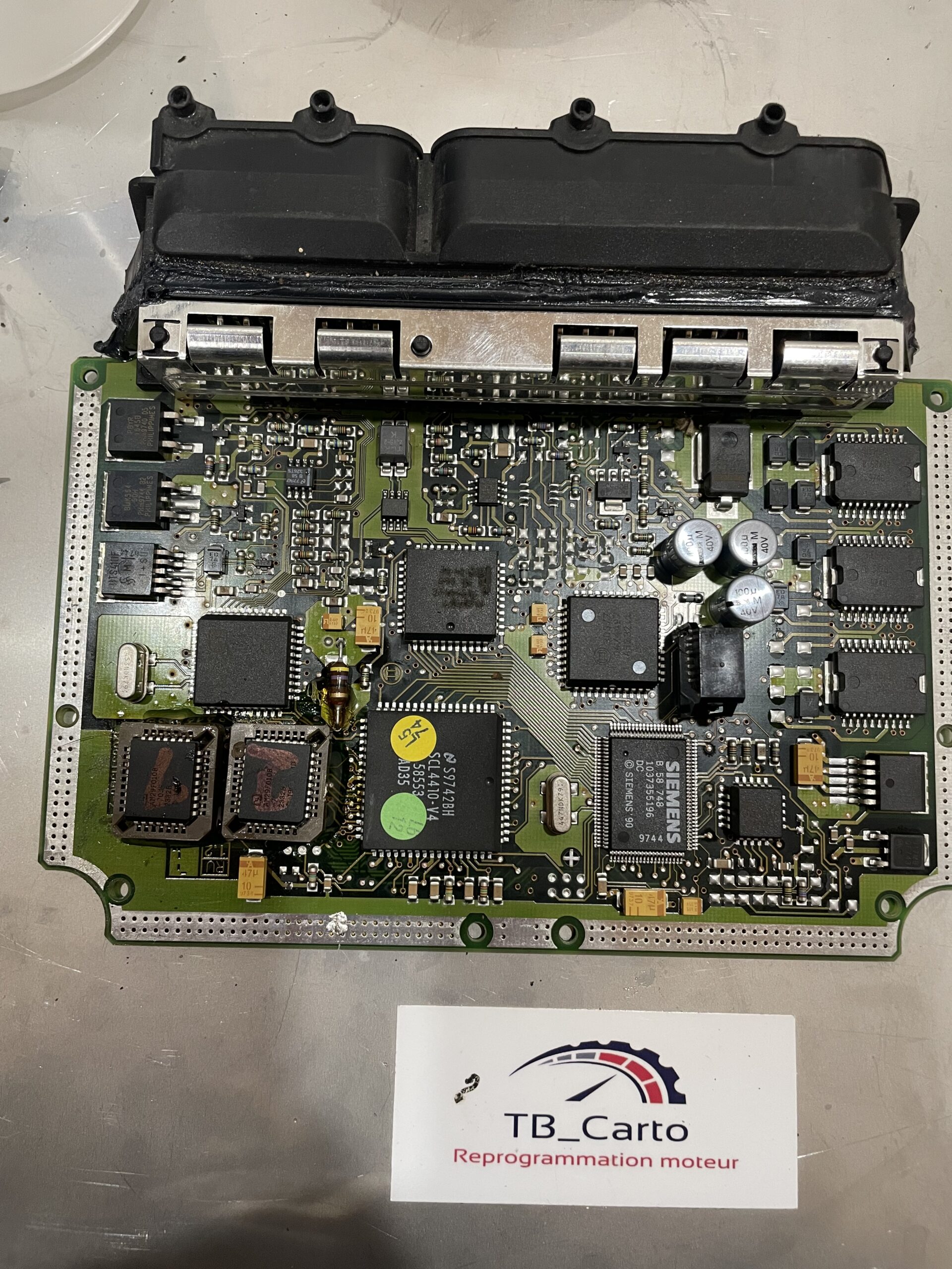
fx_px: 953
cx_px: 476
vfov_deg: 67.3
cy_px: 634
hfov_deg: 53.1
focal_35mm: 26
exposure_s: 1/50
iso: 160
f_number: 1.6
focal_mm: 4.2
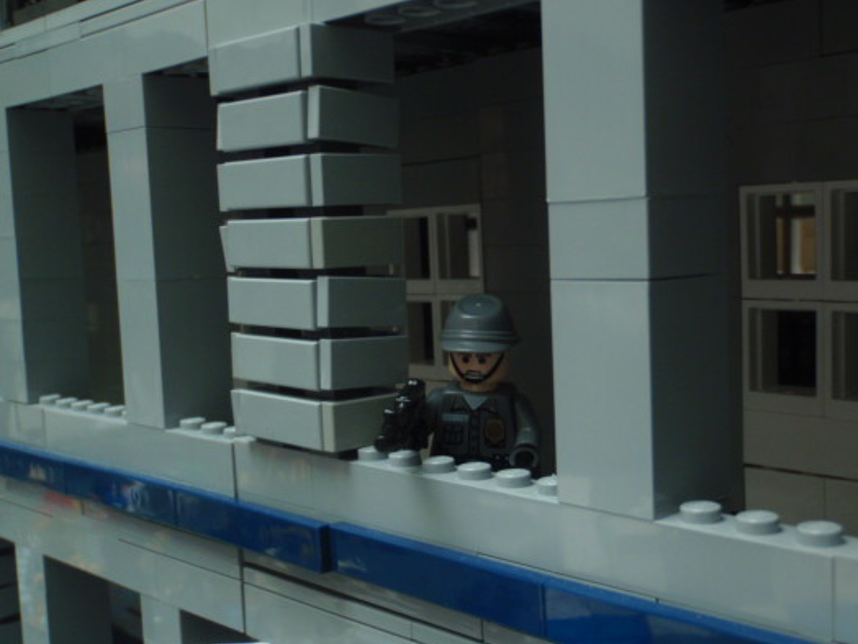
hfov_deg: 42.9
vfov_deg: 32.8
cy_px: 387
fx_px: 1091
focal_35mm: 44
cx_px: 472
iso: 125
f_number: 4.1
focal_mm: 6.53
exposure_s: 1/40
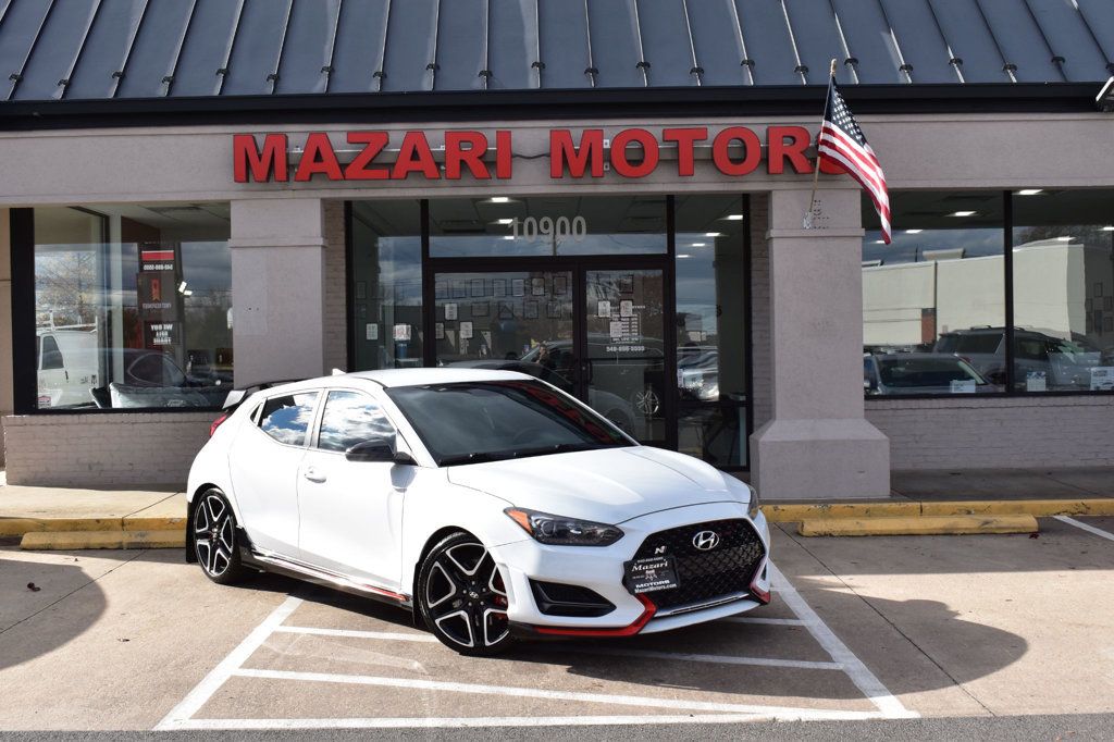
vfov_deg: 30.8
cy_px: 371
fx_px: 1346
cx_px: 557
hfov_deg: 45.0
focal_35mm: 44
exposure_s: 1/400
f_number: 11
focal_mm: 29
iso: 400
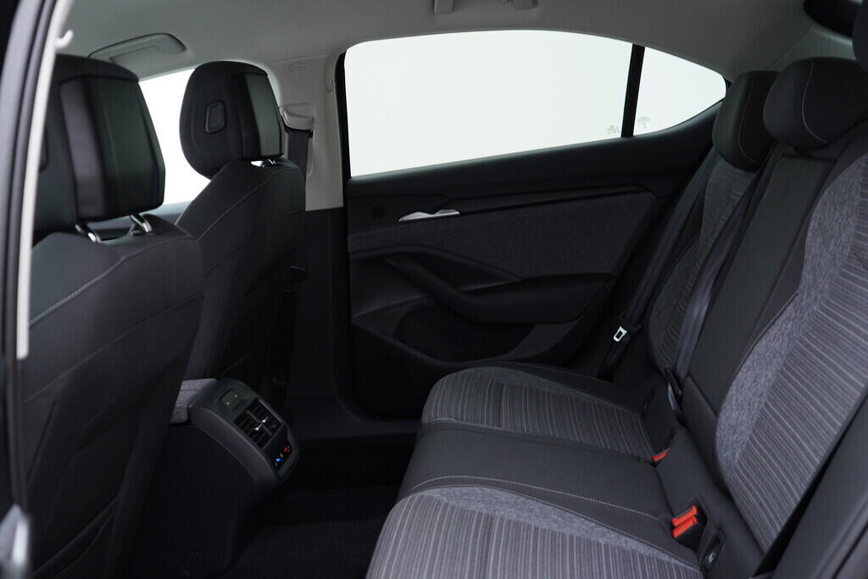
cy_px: 290
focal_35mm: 36
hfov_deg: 53.1
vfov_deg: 36.9
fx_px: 868
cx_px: 434
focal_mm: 24
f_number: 2.8
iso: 250
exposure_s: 1/40
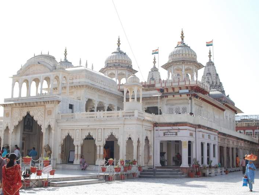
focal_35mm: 46
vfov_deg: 31.5
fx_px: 344
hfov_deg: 41.2
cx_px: 126
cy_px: 98
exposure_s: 1/250
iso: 100
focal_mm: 28
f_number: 8
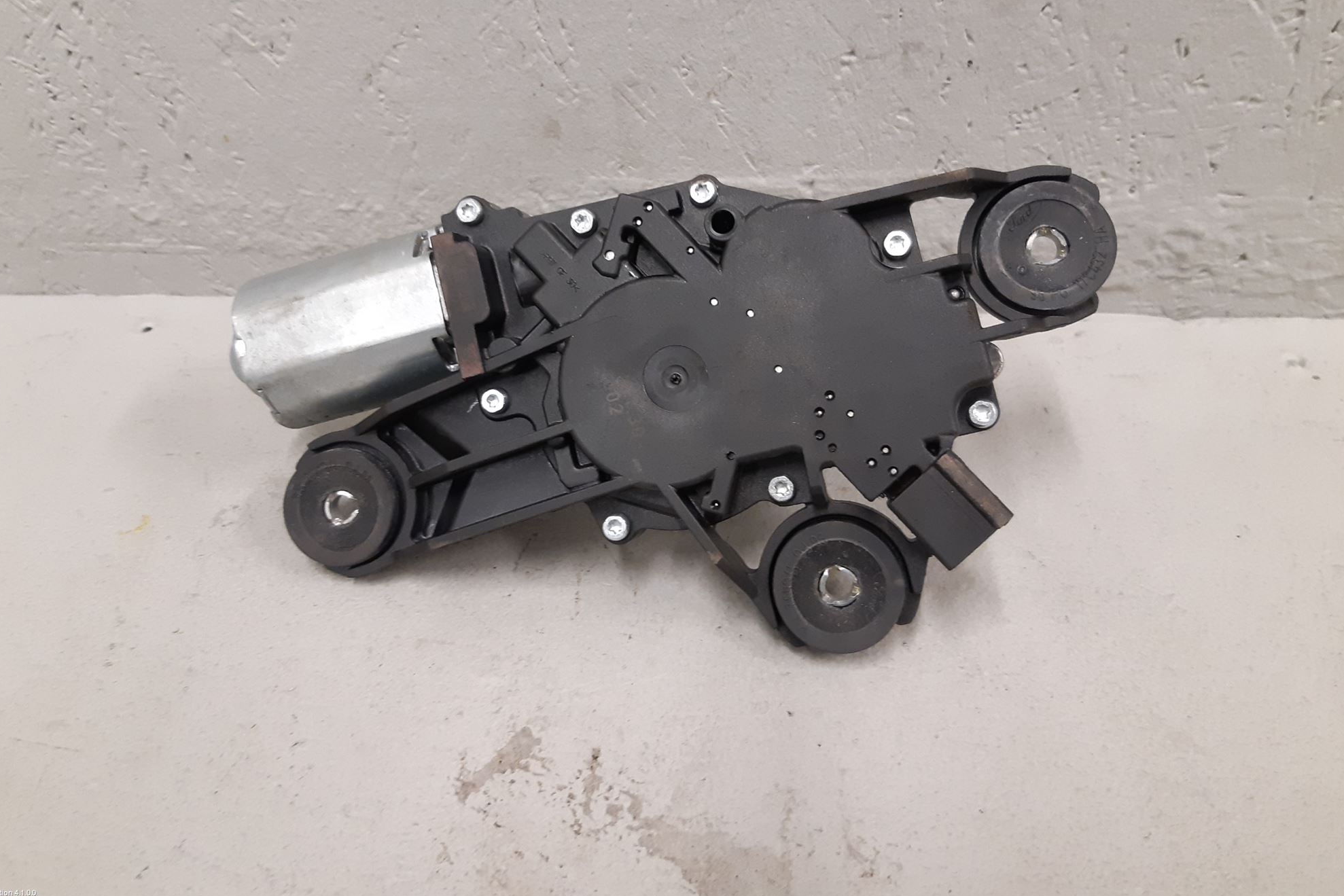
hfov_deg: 65.5
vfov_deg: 46.2
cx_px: 664
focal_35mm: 28
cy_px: 377
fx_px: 1045
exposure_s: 1/50
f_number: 1.7
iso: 200
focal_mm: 3.93
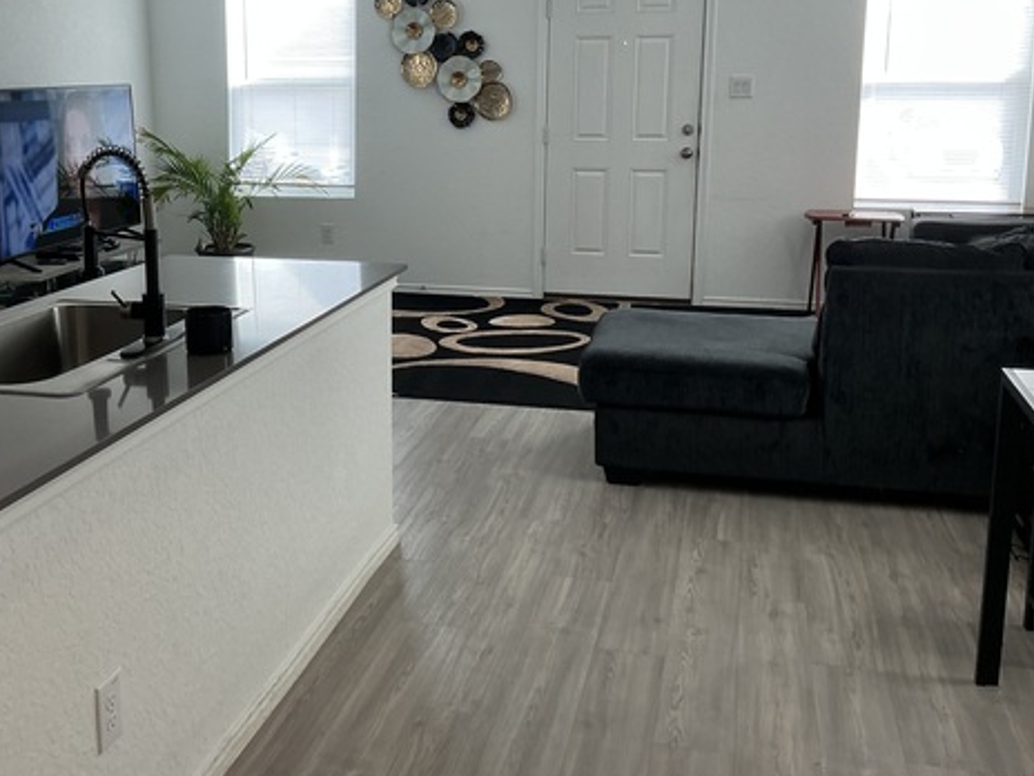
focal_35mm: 40
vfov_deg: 35.8
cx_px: 401
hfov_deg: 46.5
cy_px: 292
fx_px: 1195
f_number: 1.8
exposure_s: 1/120
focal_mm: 3
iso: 40
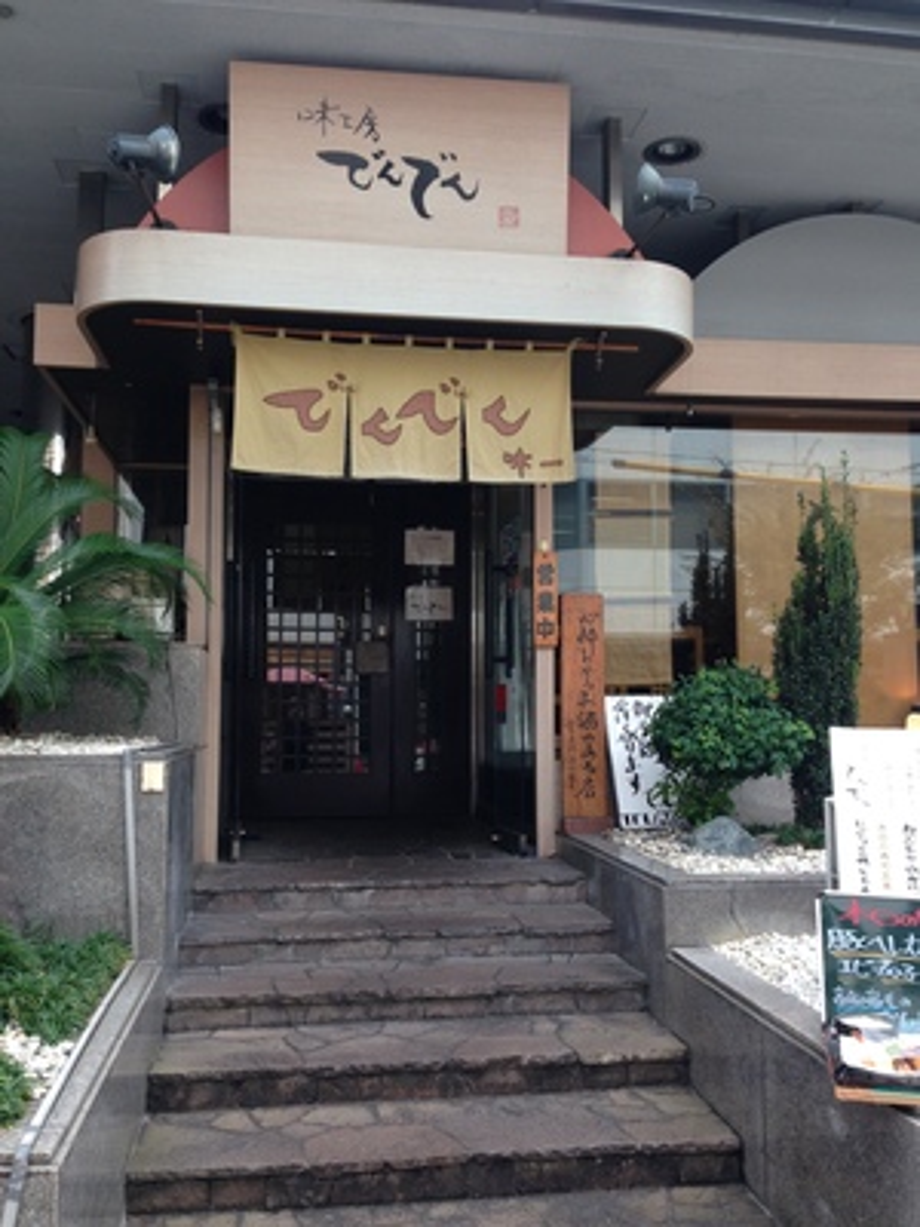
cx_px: 460
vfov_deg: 55.4
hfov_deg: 42.9
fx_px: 1169
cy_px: 614
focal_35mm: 33
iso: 50
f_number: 2.4
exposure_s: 1/143
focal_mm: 4.12
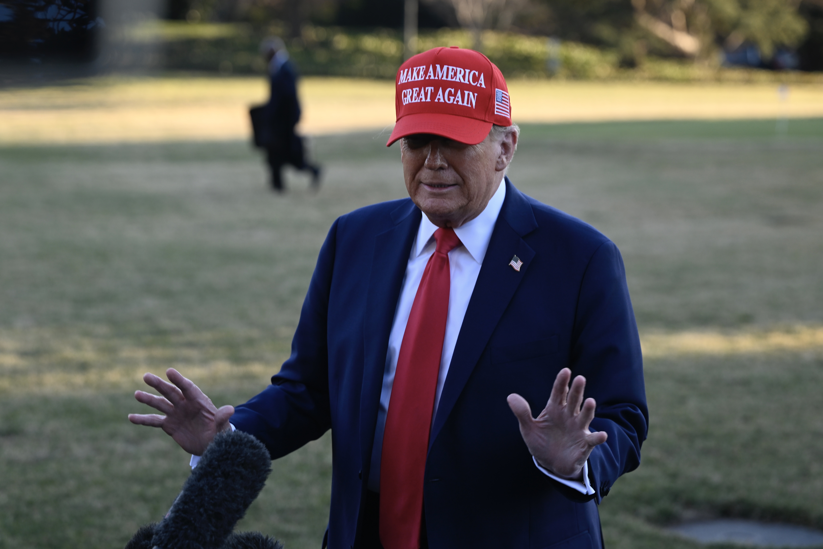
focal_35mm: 82
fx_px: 1875
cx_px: 412
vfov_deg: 16.7
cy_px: 274
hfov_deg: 24.8
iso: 250
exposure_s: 1/400
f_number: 3.2
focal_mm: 82
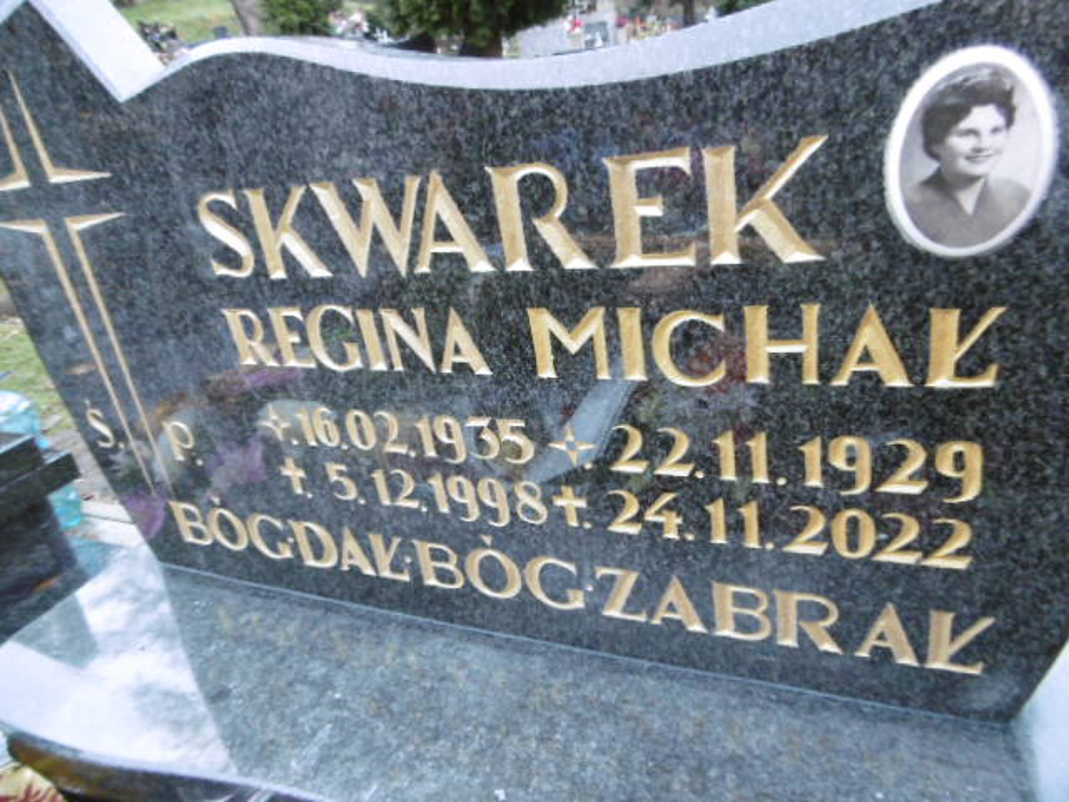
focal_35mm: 24
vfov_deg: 56.8
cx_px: 534
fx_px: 741
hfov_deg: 71.6
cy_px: 401
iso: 400
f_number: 3.1
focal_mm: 4.3
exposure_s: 1/15
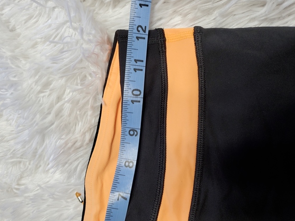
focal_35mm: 27
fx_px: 230
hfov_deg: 65.3
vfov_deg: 51.3
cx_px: 149
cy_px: 112
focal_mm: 4.3
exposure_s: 1/120
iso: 80
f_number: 1.5
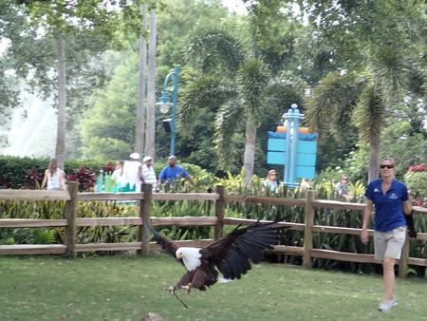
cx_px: 214
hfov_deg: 19.6
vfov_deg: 14.8
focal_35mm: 100
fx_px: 1234
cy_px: 160
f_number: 4.9
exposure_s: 1/160
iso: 200
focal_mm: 18
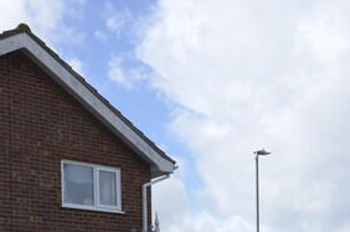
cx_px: 112
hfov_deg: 33.2
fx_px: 581
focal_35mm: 60
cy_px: 316
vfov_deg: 20.3
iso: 125
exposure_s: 1/250
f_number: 8
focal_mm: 11
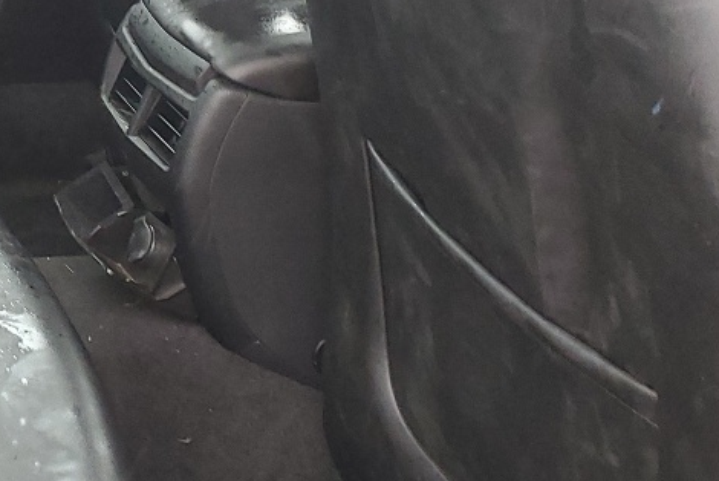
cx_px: -179
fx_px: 1839
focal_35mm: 92
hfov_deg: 20.5
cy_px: 156
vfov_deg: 14.9
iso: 139
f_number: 1.5
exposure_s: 1/60.2
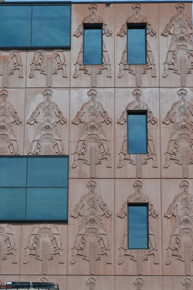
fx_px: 663
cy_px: 145
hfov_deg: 16.6
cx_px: 96
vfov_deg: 24.6
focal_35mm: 82
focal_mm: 55
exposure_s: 1/250
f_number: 8
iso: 100
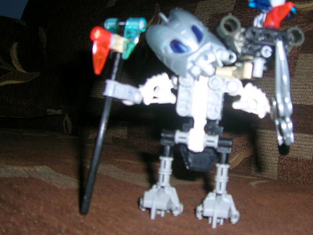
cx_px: 210
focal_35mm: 50
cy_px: 103
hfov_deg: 37.8
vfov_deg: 29.1
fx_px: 452
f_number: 2.8
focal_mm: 5.4
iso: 50
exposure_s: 1/60.1
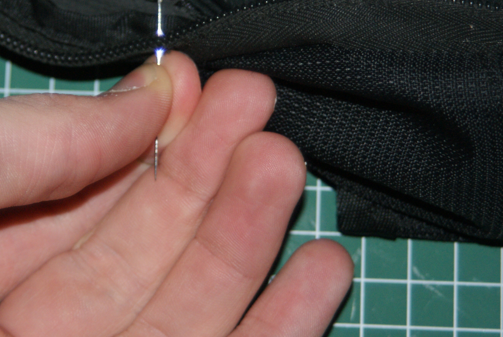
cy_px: 106
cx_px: 142
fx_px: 2476
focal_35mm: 177
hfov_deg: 11.6
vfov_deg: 7.8
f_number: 5.6
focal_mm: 80
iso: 400
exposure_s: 1/125
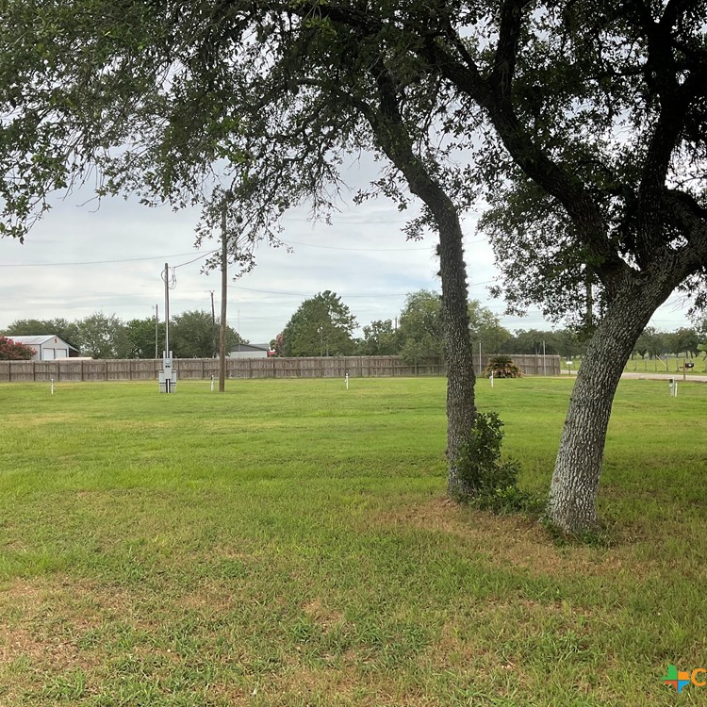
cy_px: 350
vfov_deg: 47.2
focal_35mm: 35
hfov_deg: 47.1
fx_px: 809
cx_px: 316
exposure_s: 1/562
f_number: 1.8
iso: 16
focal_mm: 3
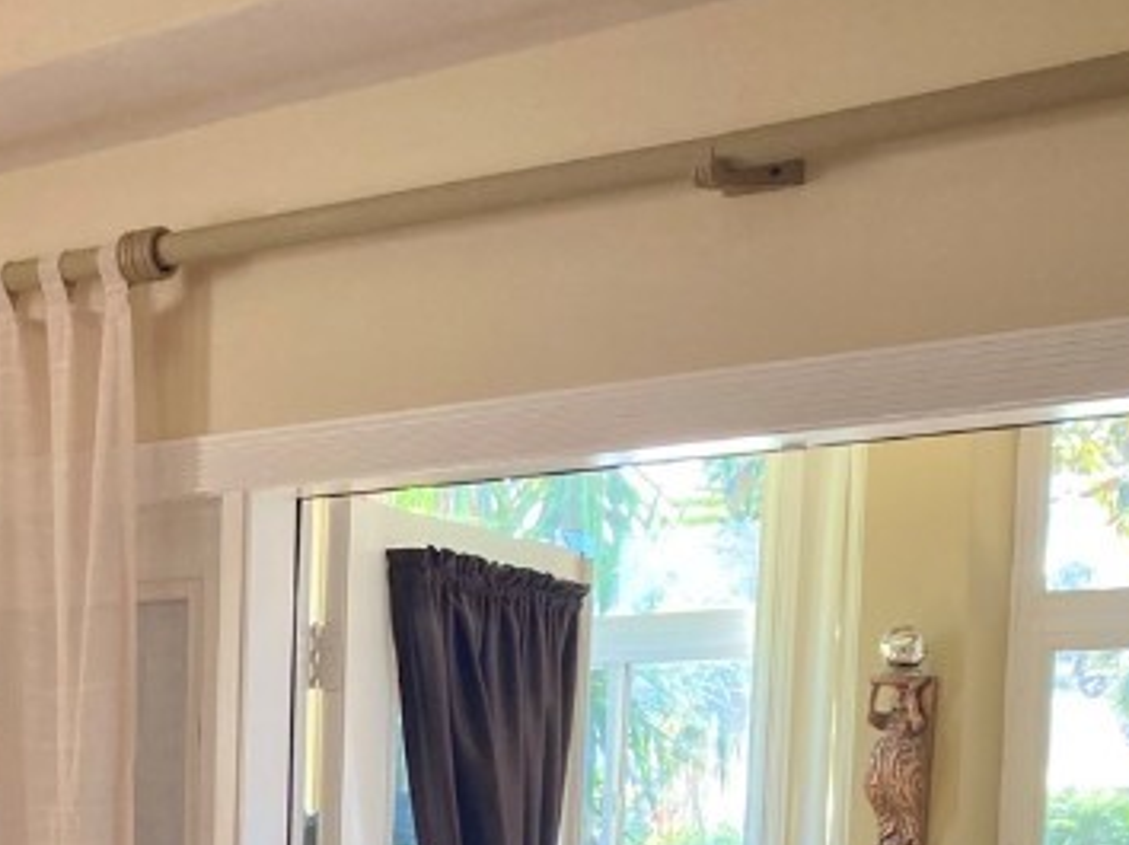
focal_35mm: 81
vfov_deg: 17.1
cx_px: 105
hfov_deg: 23.5
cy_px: 1091
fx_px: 2640
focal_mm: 3.99
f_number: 1.8
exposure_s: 1/60
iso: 50
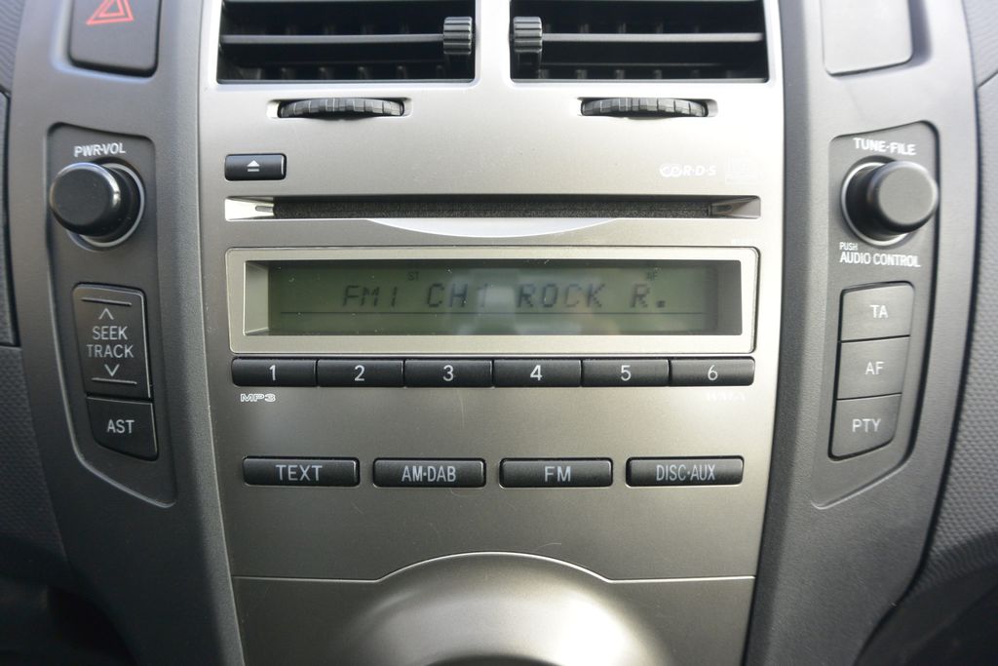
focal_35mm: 27
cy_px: 333
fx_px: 749
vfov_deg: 47.9
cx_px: 499
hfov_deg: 67.4
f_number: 3.5
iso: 200
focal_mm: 10
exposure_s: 1/160
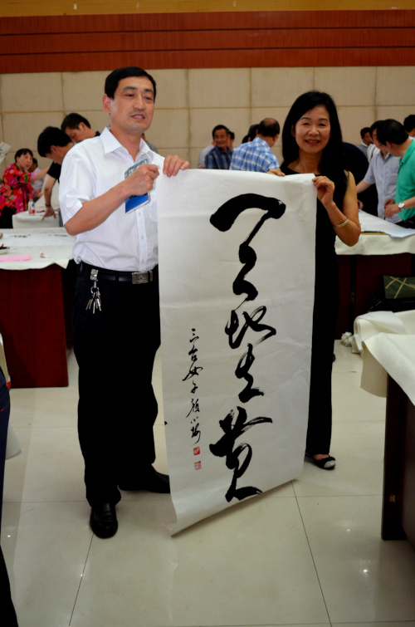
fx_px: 677
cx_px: 208
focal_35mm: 39
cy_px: 314
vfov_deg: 49.6
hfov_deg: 34.1
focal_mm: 26
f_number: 4.2
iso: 1000
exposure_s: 1/60
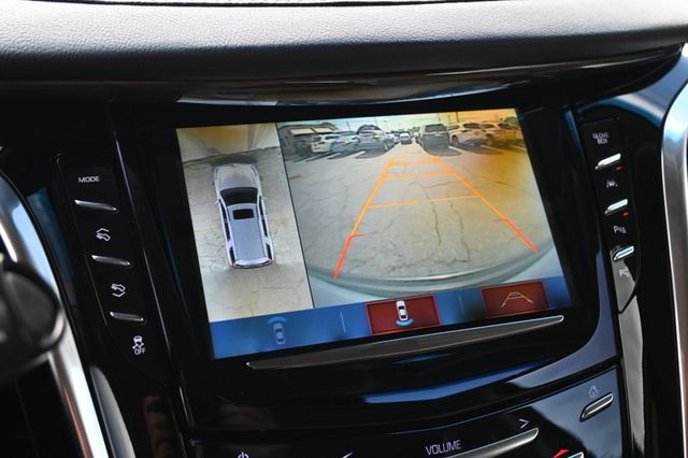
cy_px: 229
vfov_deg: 30.8
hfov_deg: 45.0
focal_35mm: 44
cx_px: 344
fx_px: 831
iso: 500
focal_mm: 29
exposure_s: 1/125
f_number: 4.8
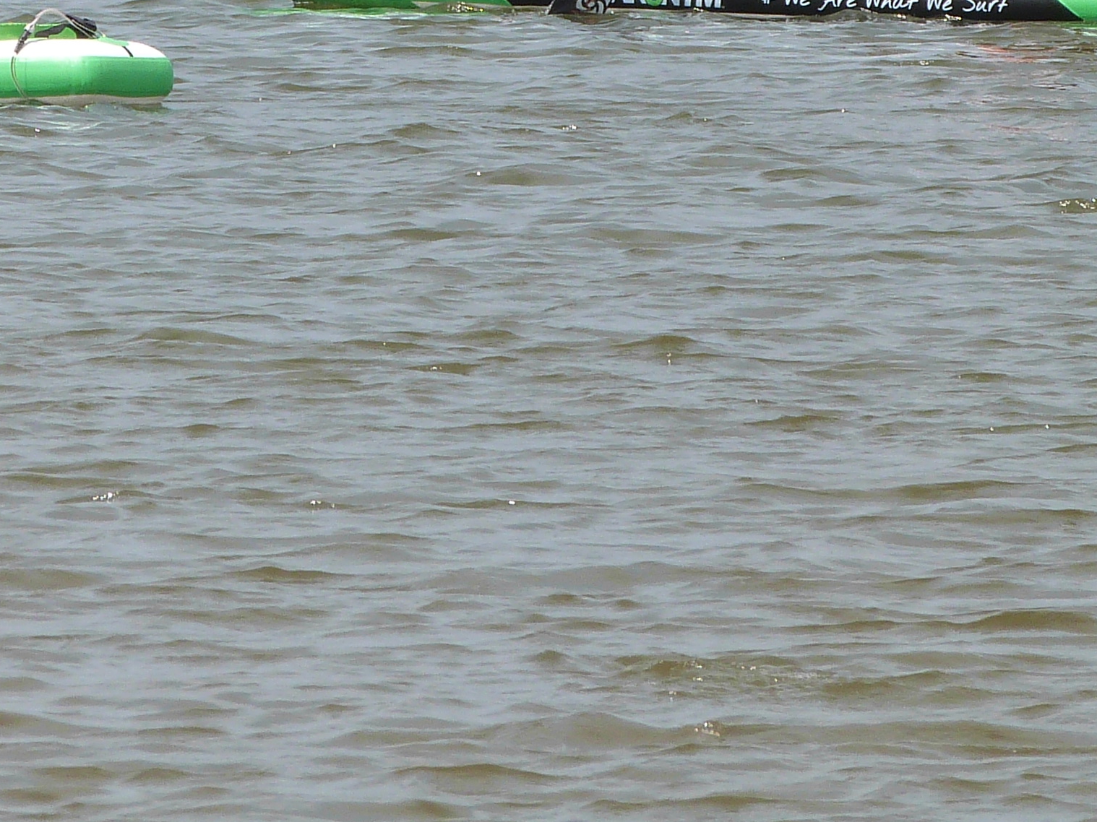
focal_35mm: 767
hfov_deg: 2.6
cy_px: -253
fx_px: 24303
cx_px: -11
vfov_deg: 1.9
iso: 100
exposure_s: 1/500
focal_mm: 52.3
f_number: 5.6
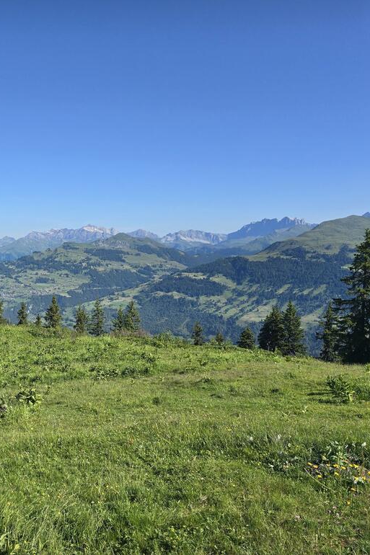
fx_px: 494
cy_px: 277
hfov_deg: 38.1
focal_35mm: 32
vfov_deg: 58.7
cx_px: 32
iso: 12
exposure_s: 1/919
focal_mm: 6.3
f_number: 1.7
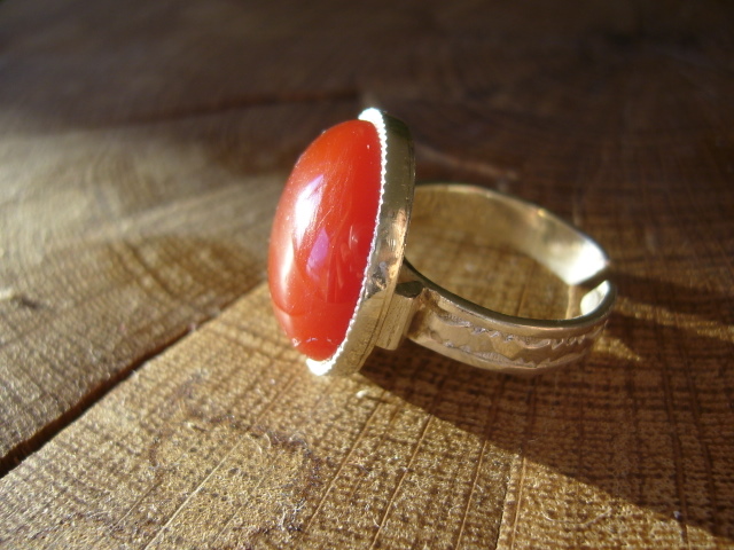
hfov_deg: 52.6
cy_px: 275
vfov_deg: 40.7
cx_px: 367
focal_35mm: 35
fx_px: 742
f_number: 2.8
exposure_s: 1/80
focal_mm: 5.8
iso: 80
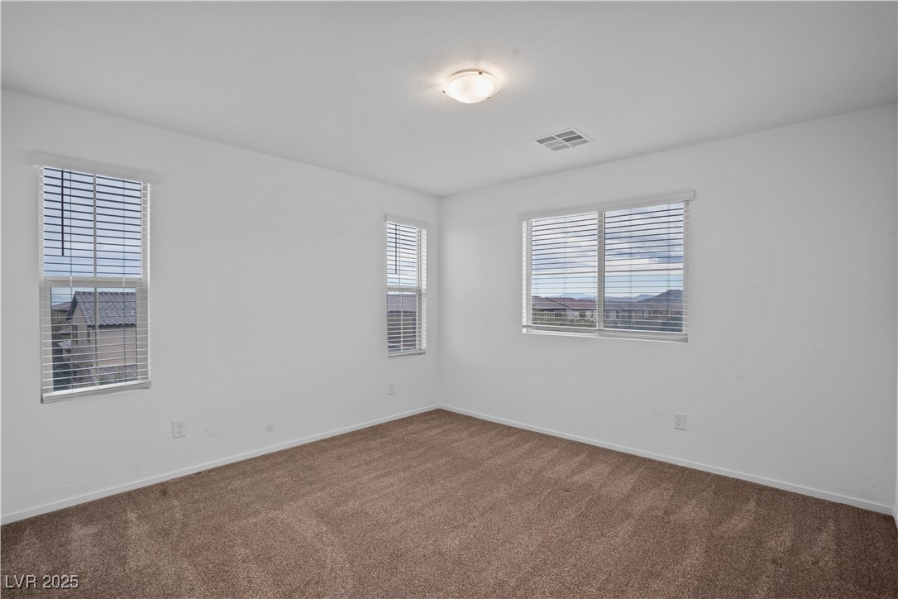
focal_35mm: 16
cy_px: 300
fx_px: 399
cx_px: 449
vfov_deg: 73.7
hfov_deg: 96.7
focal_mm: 16
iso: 500
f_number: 10
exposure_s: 1/20
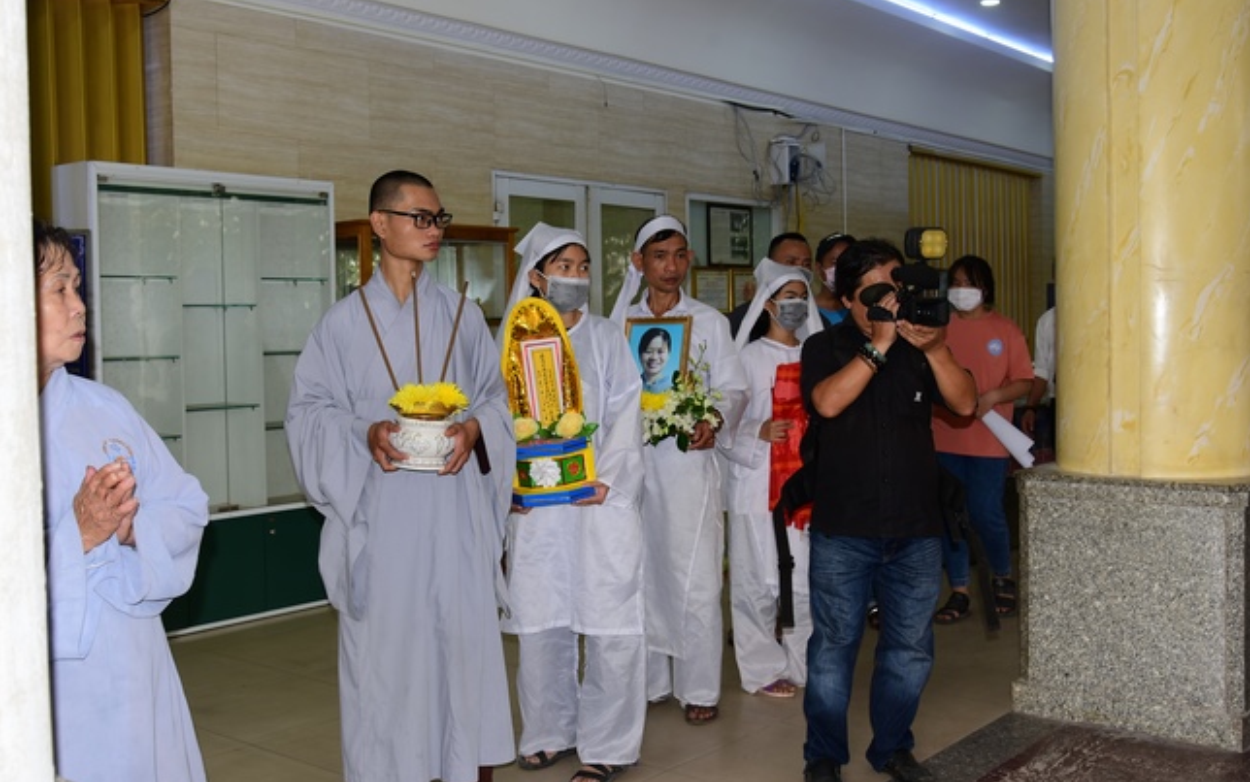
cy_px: 373
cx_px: 627
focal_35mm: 36
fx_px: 1227
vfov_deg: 35.4
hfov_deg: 54.0
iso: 320
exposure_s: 1/80
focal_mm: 35
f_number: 5.6
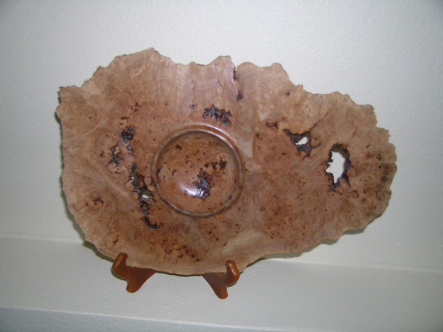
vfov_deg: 45.4
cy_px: 166
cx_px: 222
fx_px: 397
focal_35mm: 31
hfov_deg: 58.4
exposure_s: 1/60.1
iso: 50
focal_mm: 6.5
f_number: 2.9
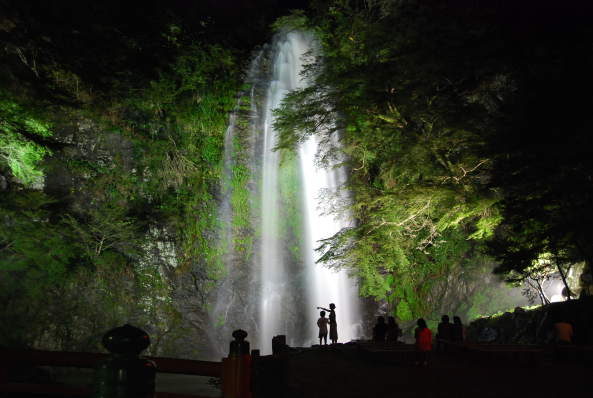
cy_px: 199
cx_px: 296
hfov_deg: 42.3
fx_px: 767
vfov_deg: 29.1
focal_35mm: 46
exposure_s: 1
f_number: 4.2
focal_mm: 31
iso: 800
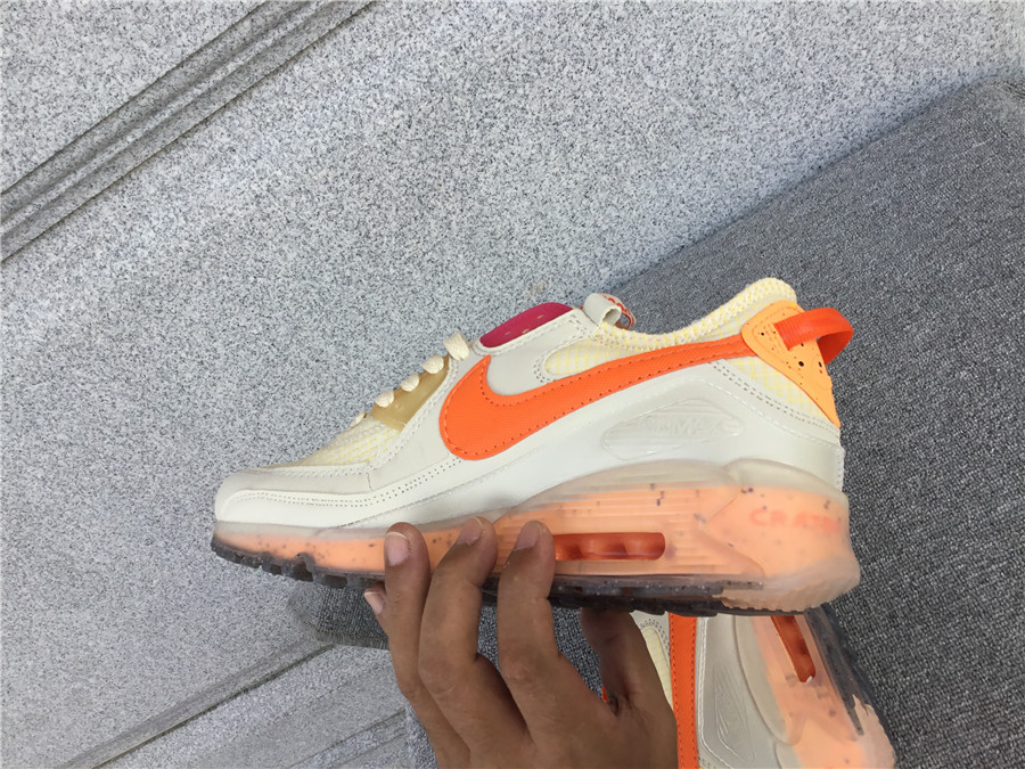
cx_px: 512
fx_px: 918
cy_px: 384
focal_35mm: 31
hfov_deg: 58.4
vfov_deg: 45.4
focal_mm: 3.3
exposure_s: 1/304
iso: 25
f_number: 2.4
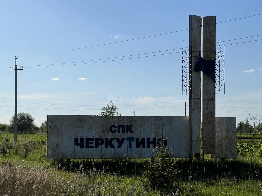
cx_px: 131
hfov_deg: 25.3
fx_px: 583
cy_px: 98
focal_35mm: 77
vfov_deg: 19.1
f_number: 2.8
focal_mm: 9
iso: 32
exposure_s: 1/2732
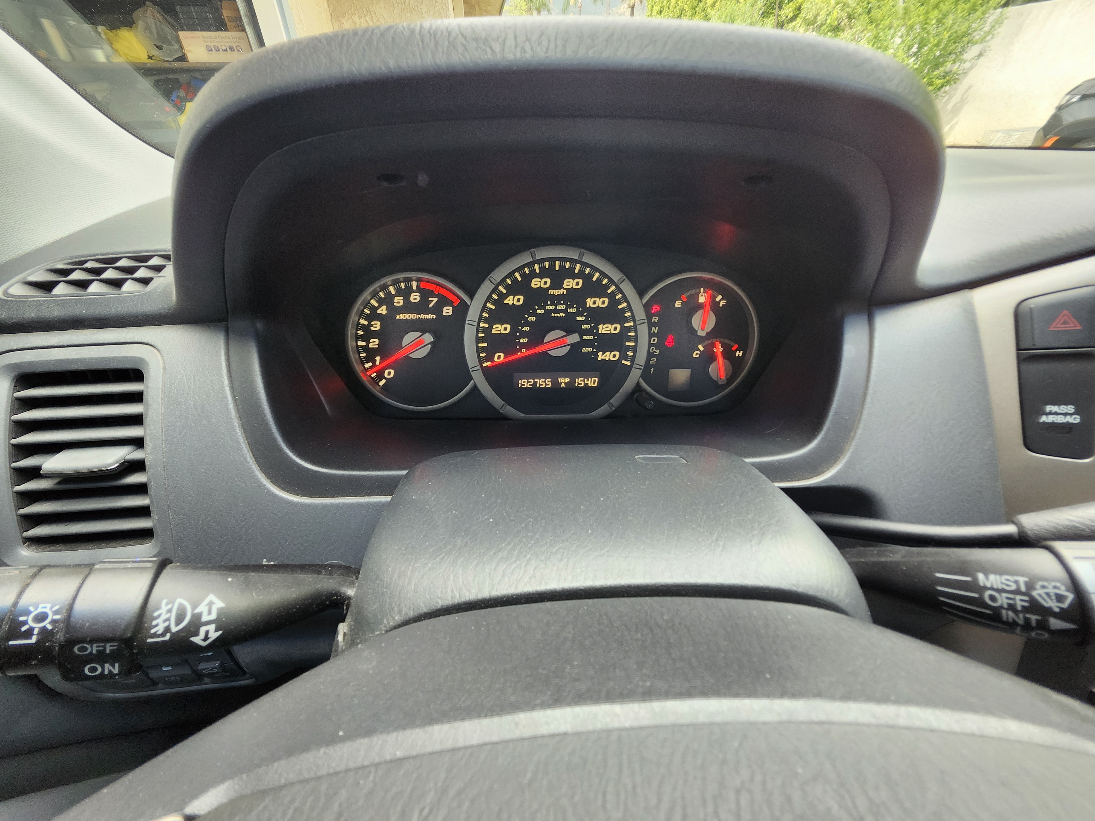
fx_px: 411
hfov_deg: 106.2
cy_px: 410
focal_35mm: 13
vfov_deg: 89.9
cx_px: 548
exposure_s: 1/60
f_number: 2.2
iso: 80
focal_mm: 1.74
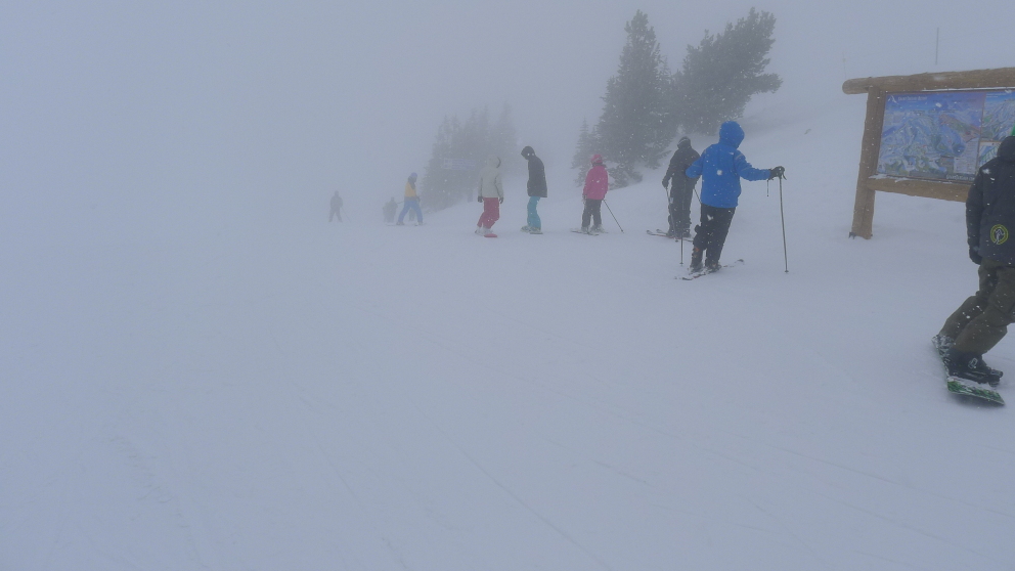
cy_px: 196
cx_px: 522
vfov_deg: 42.4
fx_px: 727
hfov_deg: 69.8
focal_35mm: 27
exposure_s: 1/800
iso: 80
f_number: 4.5
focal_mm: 5.1
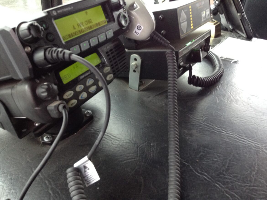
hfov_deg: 55.4
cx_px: 134
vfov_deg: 42.8
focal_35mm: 33
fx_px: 254
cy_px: 100
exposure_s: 1/24
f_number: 2.4
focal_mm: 3.3
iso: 80
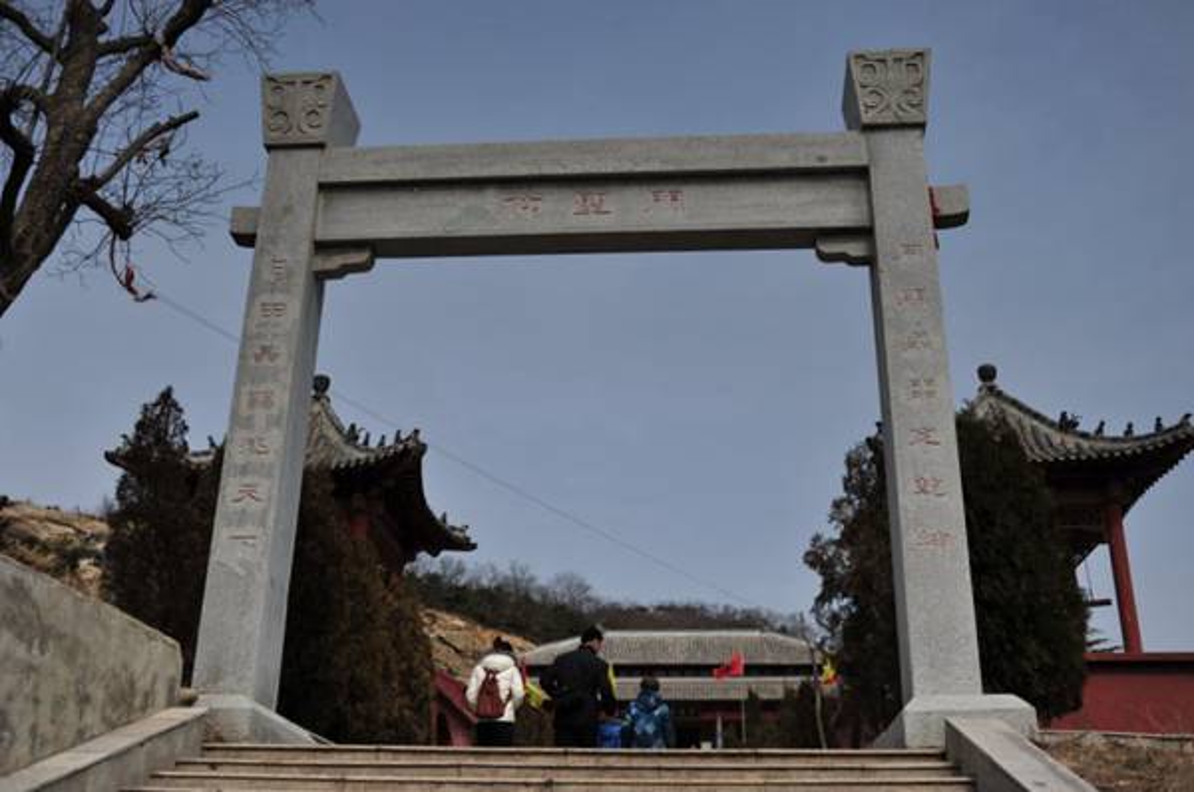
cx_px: 597
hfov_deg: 54.5
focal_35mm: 35
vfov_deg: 37.7
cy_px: 396
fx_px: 1159
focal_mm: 35
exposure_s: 1/8000
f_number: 3.5
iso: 200
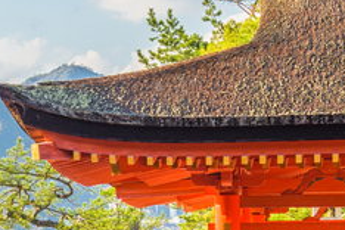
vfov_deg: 5.3
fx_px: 2463
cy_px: 55
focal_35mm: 257
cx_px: -172
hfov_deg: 7.9
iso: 90
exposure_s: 1/100
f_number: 6.3
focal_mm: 48
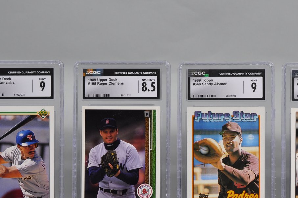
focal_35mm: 113
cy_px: 154
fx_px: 935
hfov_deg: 18.0
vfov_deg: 12.1
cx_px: 223
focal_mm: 40
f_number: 5
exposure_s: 1/100
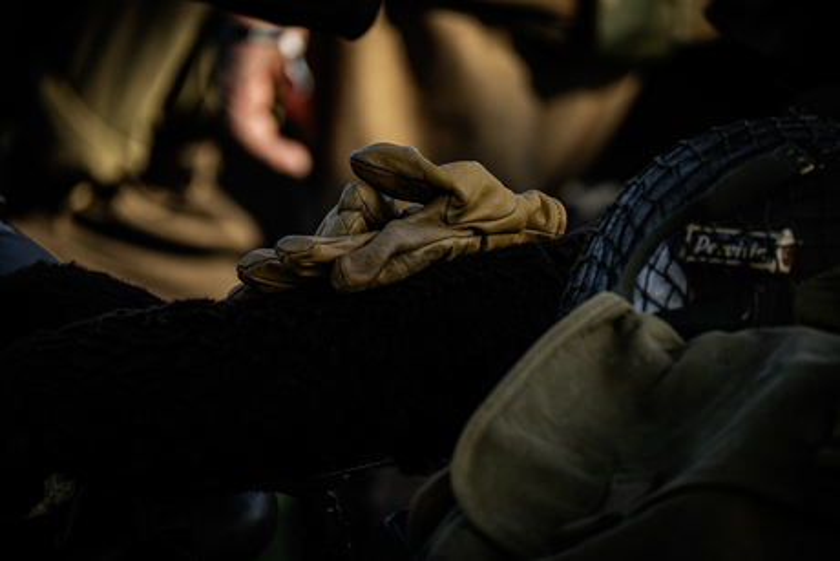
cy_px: 280
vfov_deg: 4.4
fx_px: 7352
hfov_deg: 6.5
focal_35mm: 315
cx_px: 420
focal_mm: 210
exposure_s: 1/1000
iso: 800
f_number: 6
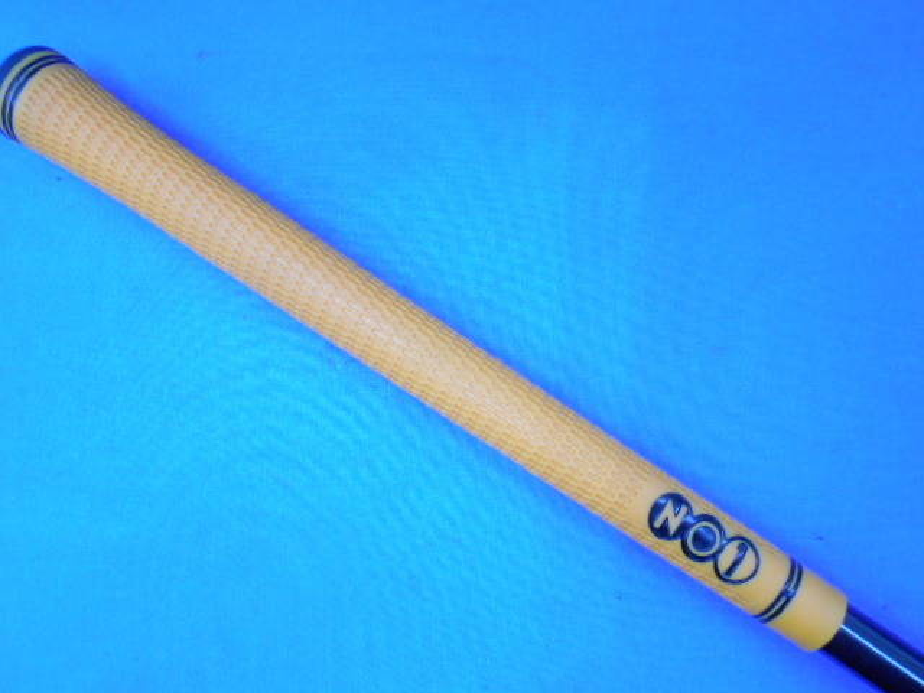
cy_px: 346
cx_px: 462
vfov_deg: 53.1
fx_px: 694
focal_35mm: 26
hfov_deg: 67.3
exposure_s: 1/30
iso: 360
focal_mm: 4.6
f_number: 3.2
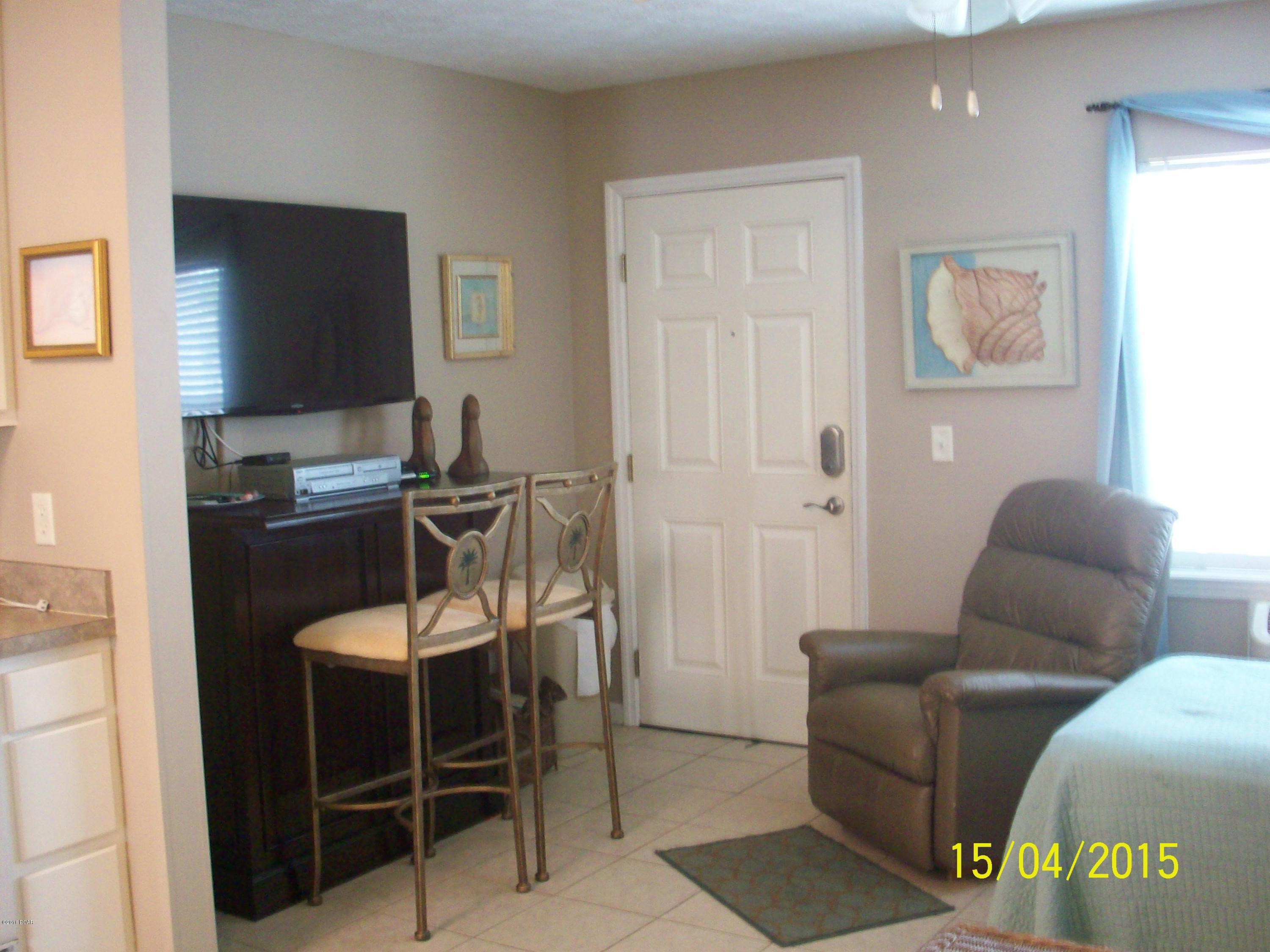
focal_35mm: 37
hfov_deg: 50.1
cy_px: 476
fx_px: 1357
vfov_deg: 38.7
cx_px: 635
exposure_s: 1/8
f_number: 2.8
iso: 179
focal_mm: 6.2
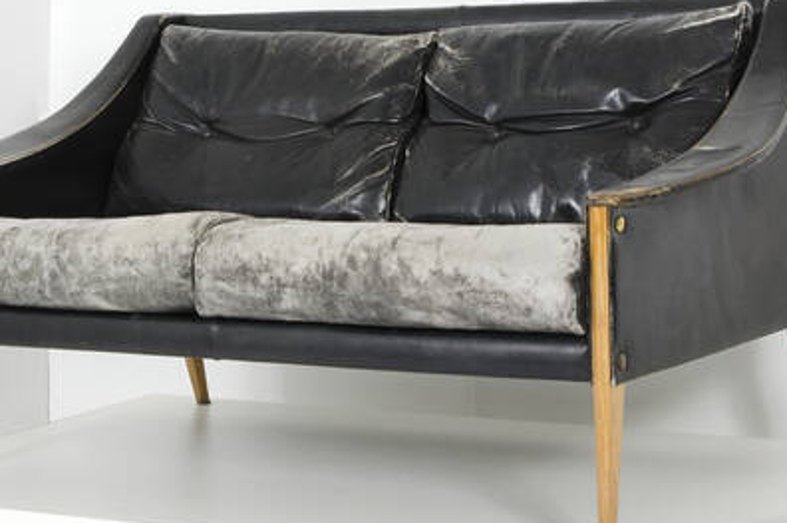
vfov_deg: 12.5
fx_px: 2380
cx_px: 334
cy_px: 226
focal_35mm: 109
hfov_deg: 18.8
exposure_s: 1/200
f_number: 22
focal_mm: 40
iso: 125
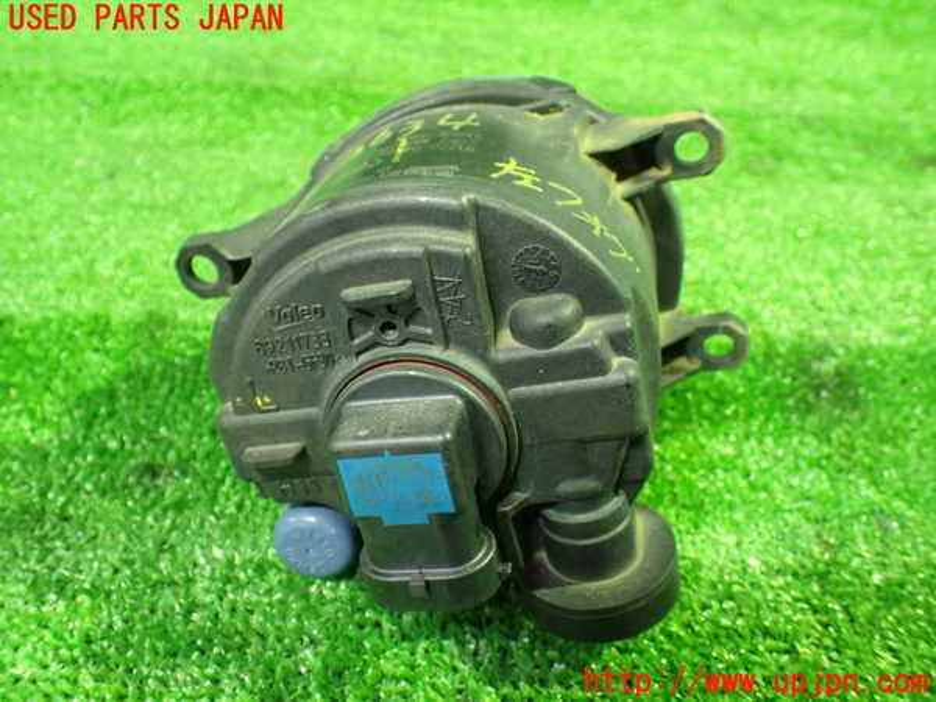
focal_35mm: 30
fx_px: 811
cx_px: 468
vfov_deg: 46.8
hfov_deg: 60.0
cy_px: 351
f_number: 2.3
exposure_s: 1/30
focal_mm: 5.4
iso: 1000
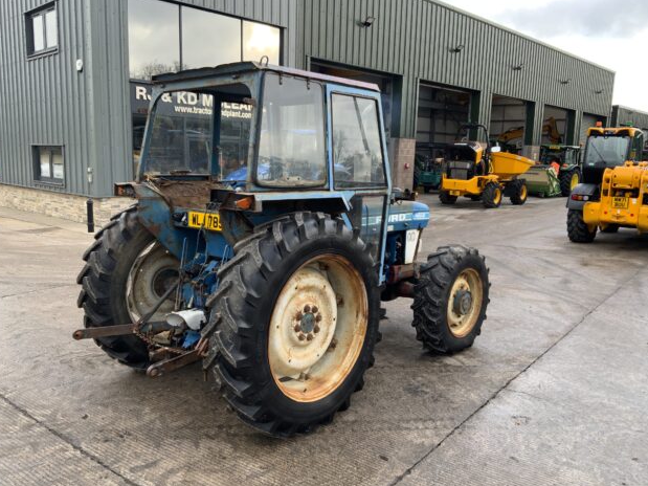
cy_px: 247
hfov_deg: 60.0
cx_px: 320
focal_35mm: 30
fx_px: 561
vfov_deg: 46.8
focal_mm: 3
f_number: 1.8
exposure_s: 1/122
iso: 25
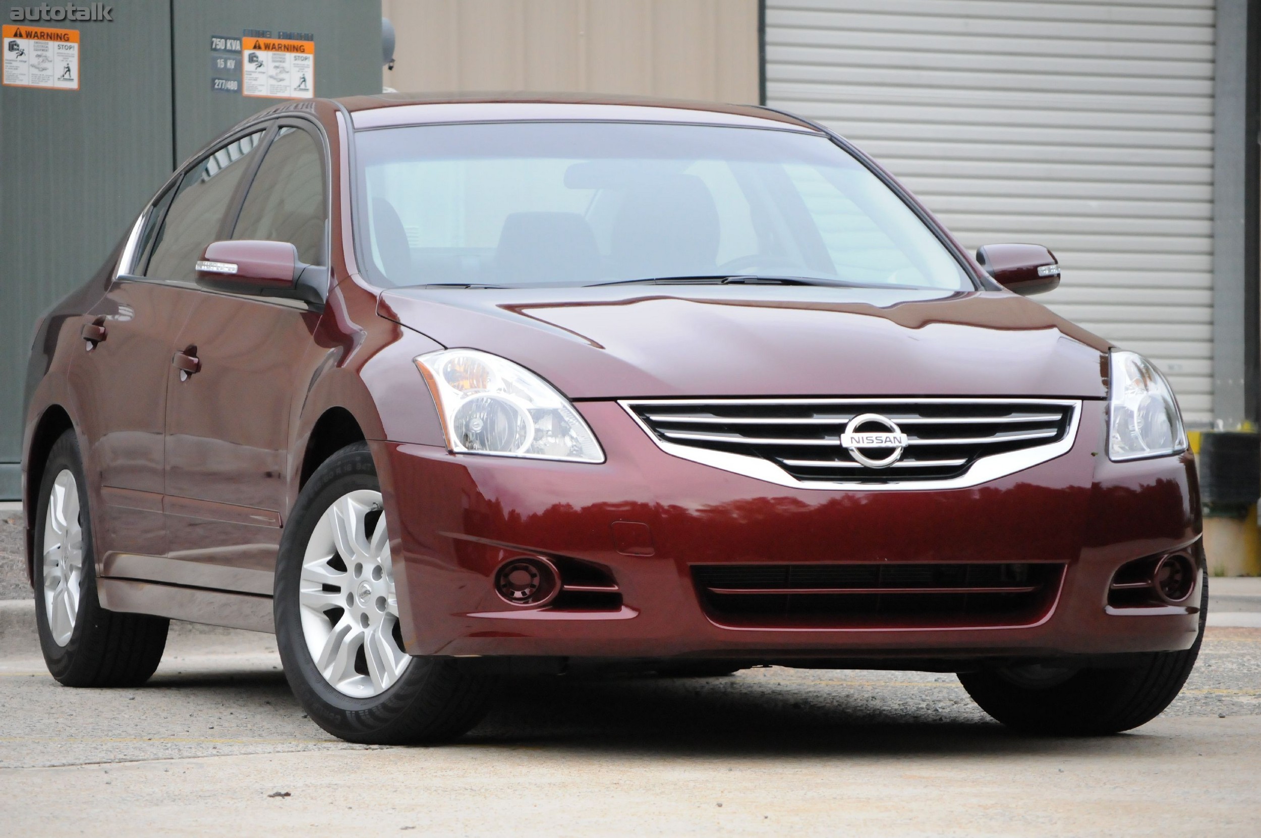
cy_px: 419
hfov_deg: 11.2
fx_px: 6403
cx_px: 630
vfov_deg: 7.5
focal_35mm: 183
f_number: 5.6
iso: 2000
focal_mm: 122
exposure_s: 1/500
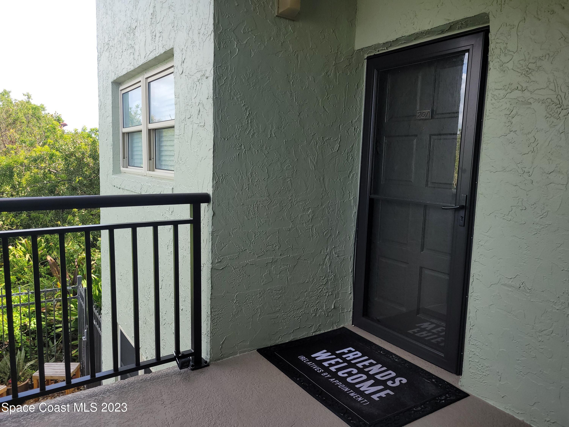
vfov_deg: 53.1
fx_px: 427
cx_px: 284
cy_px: 214
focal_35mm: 26
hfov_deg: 67.3
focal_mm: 5.4
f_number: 1.8
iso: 40
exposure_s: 1/476
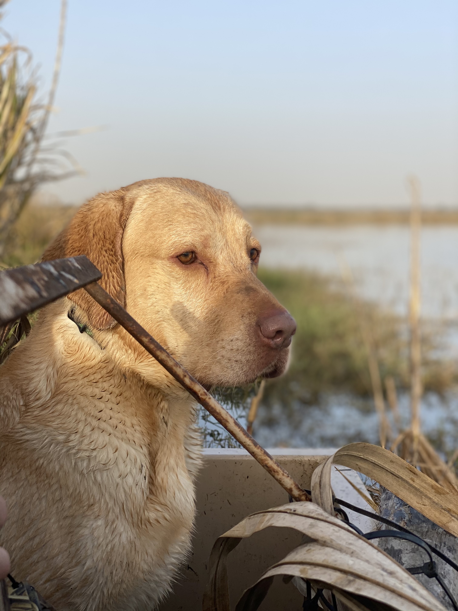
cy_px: 306
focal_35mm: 52
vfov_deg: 36.8
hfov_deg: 28.0
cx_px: 229
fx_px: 917
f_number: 2
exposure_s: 1/773
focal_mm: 6
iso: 20
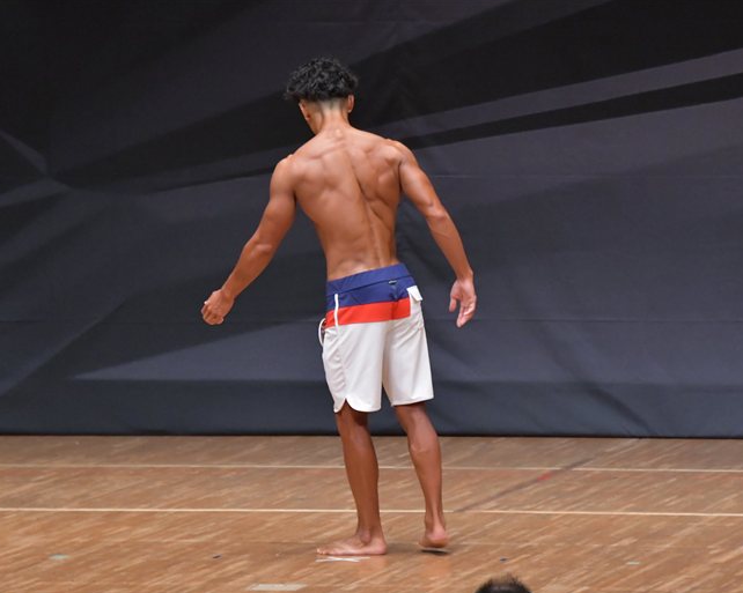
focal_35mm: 323
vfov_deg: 4.8
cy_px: 297
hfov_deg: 6.0
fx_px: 7100
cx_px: 393
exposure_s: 1/400
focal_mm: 190
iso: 6400
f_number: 5.6
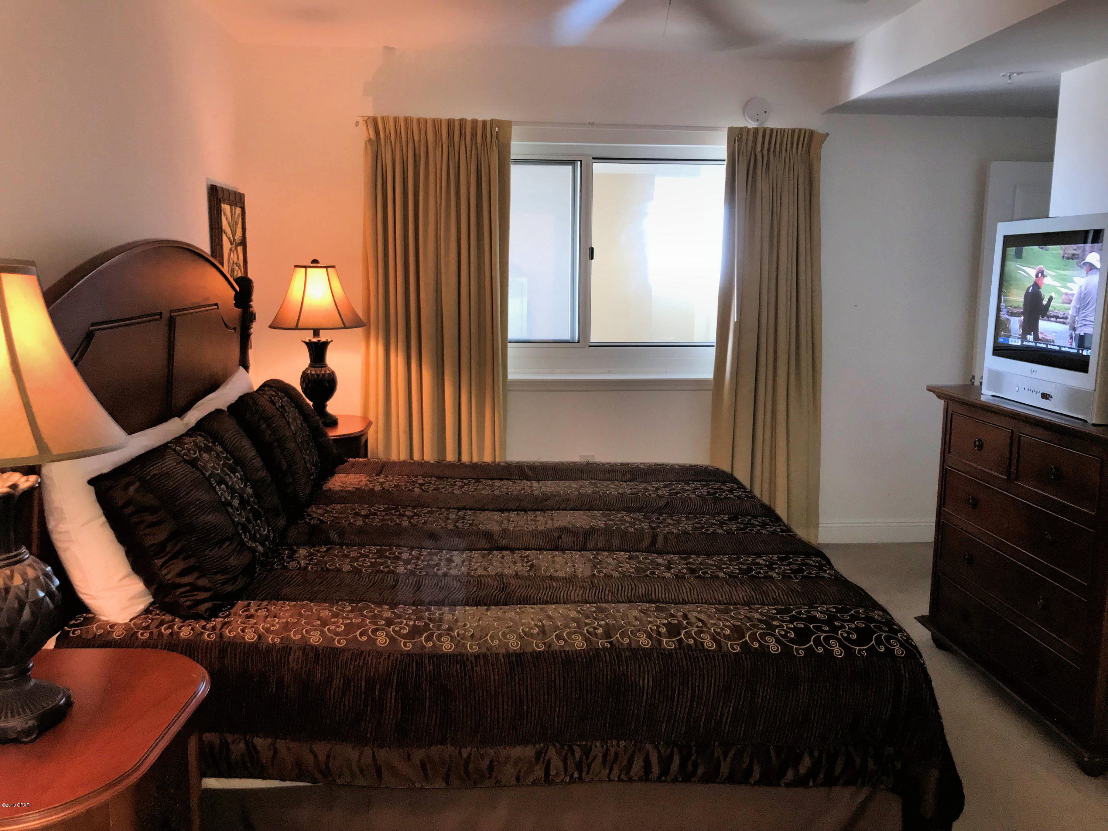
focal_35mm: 28
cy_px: 416
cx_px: 554
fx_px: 896
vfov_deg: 49.7
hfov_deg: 63.4
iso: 80
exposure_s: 1/30
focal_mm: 3.99
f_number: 1.8
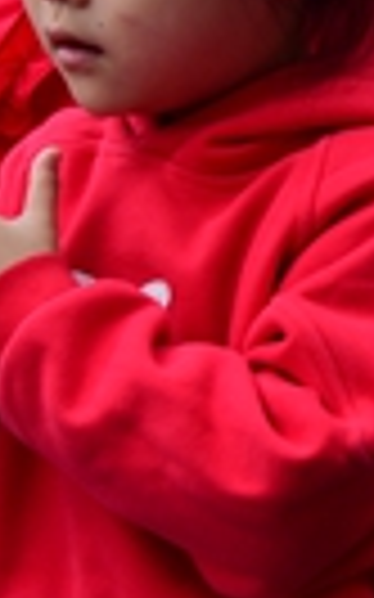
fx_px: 3037
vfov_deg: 11.2
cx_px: 798
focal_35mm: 186
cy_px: 115
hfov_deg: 6.8
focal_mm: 38
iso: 250
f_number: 5
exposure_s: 1/100
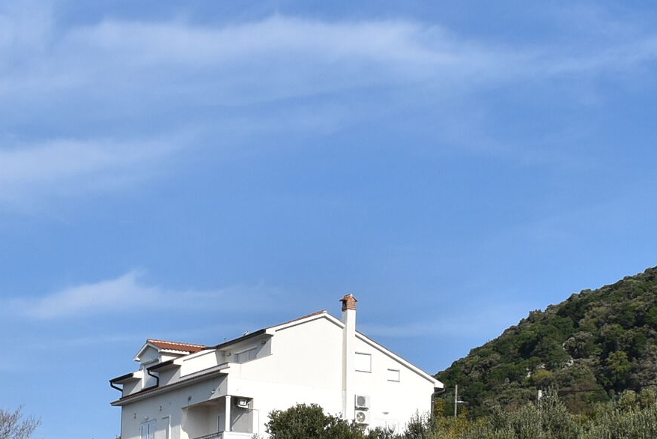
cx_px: 410
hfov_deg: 20.2
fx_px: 1837
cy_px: 451
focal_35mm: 101
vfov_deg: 13.4
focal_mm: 21
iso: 200
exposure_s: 1/500
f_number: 11
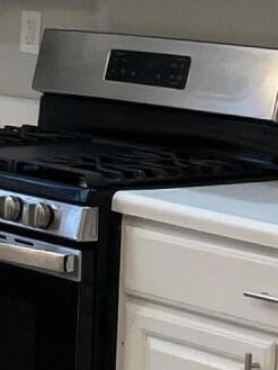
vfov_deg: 12.4
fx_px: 1691
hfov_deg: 8.2
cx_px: -496
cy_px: 52
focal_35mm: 158
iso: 64
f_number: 1.6
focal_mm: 4.2
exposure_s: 1/120
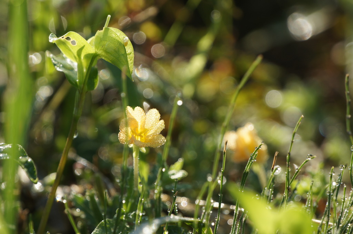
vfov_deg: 2.3
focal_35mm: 600
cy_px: 117
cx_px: 176
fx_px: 5876
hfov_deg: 3.4
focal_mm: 400
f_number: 5.6
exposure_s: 1/500
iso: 125
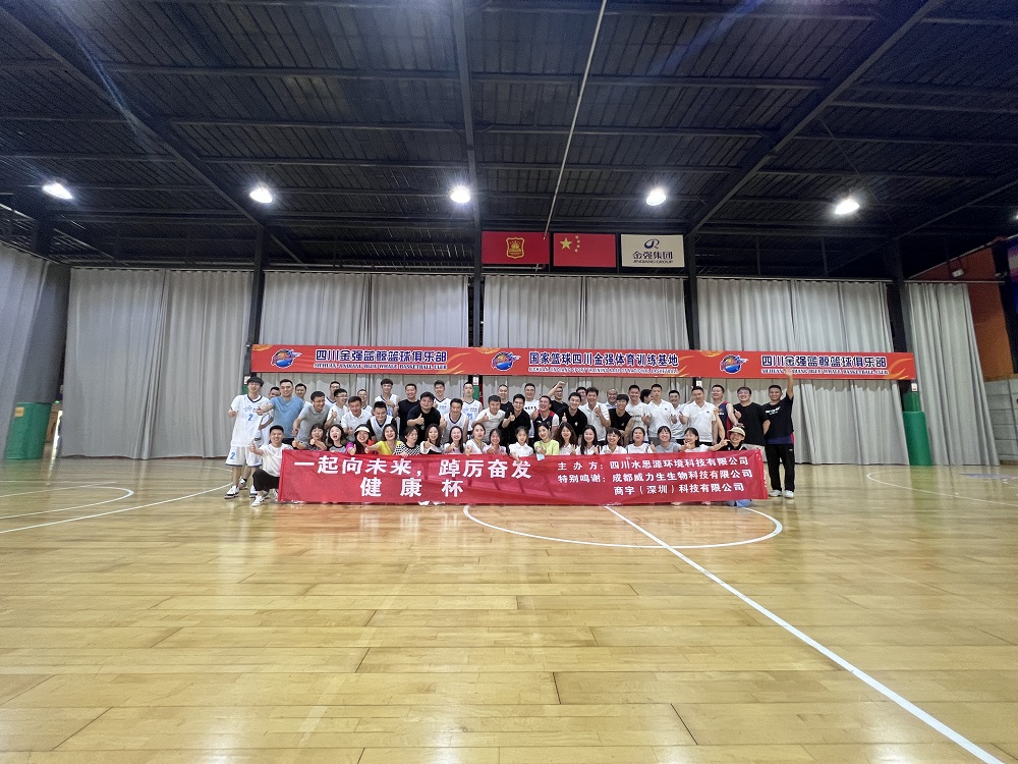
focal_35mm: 13
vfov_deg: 89.9
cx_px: 509
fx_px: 382
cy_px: 382
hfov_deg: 106.2
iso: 250
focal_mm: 1.57
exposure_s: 1/50
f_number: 1.8
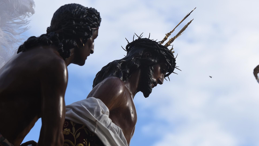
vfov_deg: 6.1
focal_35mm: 198
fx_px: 1360
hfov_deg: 10.9
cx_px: 154
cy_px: 77
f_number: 5
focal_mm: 140
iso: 100
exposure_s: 1/320
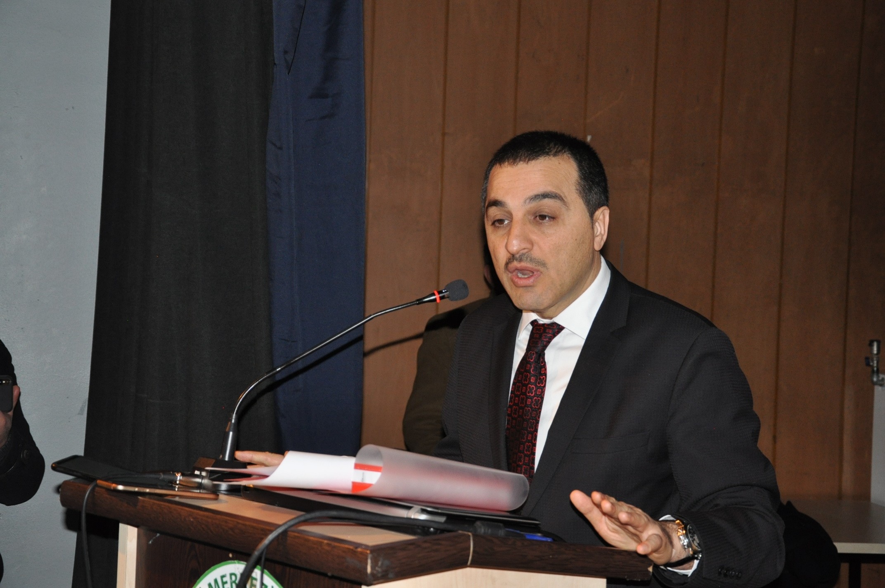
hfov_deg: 33.4
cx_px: 442
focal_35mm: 60
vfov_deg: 22.6
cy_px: 294
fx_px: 1473
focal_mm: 40
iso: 800
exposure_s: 1/60
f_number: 4.5
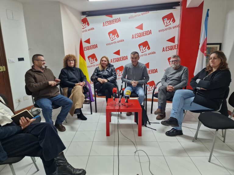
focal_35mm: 23
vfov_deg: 58.9
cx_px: 117
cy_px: 88
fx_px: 155
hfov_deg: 73.9
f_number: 1.8
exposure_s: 1/100
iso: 320
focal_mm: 6.4
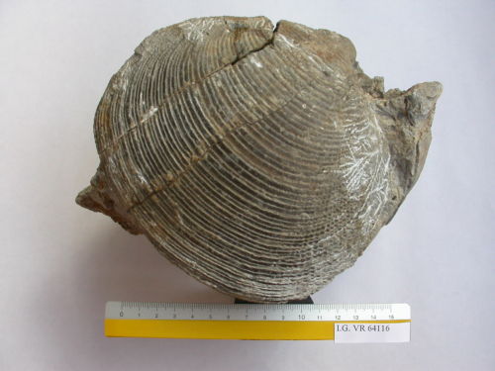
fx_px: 543
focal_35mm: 38
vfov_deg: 37.7
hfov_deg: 49.0
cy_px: 186
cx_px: 248
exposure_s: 1/72.9
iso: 100
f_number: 3.7
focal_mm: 7.85
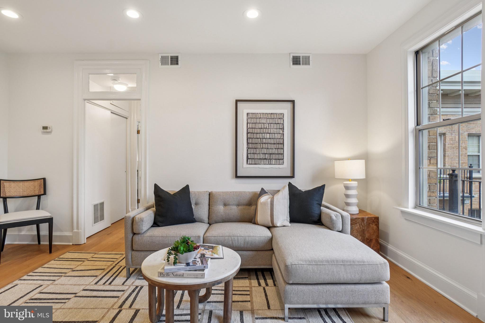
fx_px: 222
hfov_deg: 95.0
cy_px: 162
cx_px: 242
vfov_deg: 72.0
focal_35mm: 16
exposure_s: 1/5
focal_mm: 11
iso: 100
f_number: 7.1
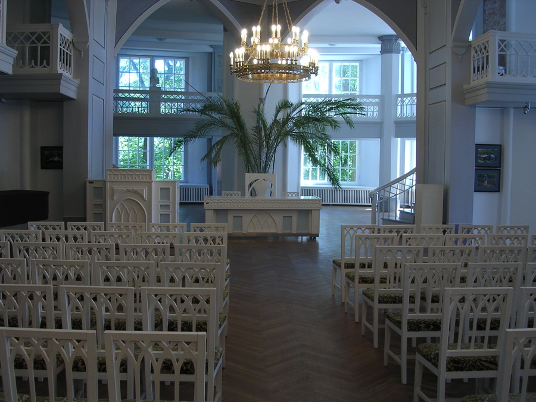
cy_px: 201
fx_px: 588
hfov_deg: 49.0
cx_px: 268
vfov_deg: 37.7
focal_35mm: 38
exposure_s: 1/30.6
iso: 100
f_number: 2.8
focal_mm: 5.8
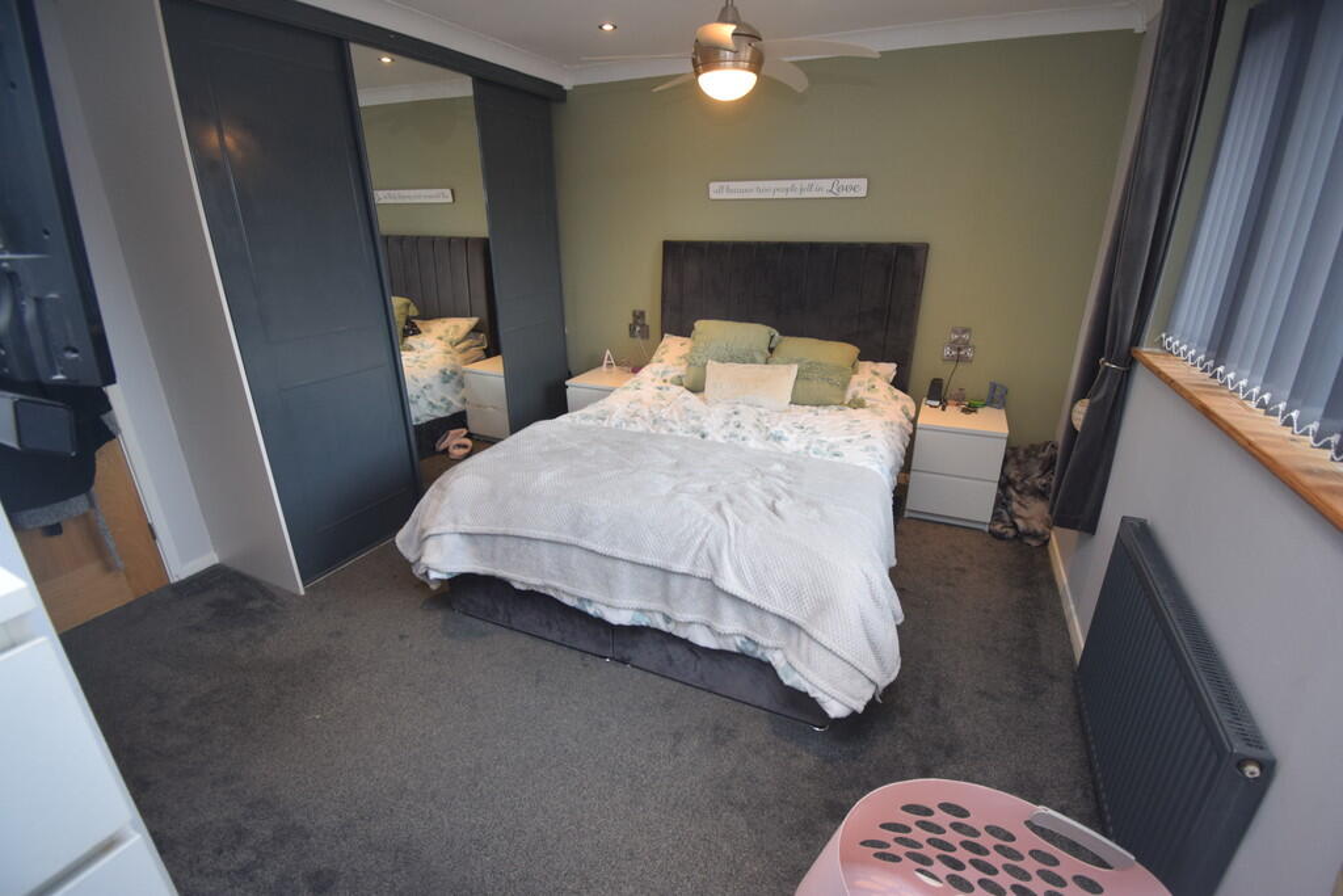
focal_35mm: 15
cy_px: 448
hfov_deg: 100.4
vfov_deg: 77.3
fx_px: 560
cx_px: 672
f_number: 4.5
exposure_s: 1/60
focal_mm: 10
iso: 640
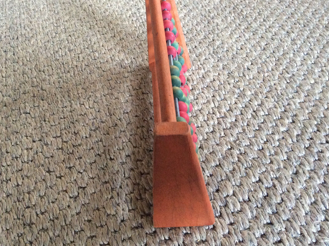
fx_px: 370
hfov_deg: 47.9
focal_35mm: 39
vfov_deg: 36.7
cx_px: 153
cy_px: 105
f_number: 2.4
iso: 250
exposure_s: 1/20
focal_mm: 3.3
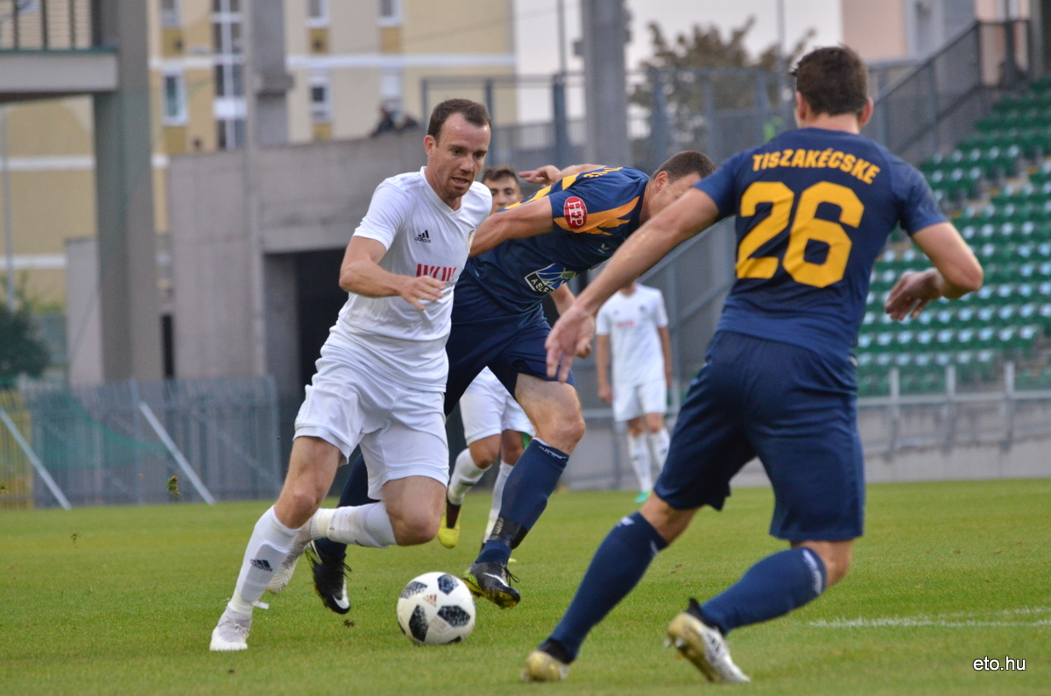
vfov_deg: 4.7
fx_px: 8522
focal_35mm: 292
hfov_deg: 7.1
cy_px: 348
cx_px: 526
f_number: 5.3
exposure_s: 1/800
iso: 1600
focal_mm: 195
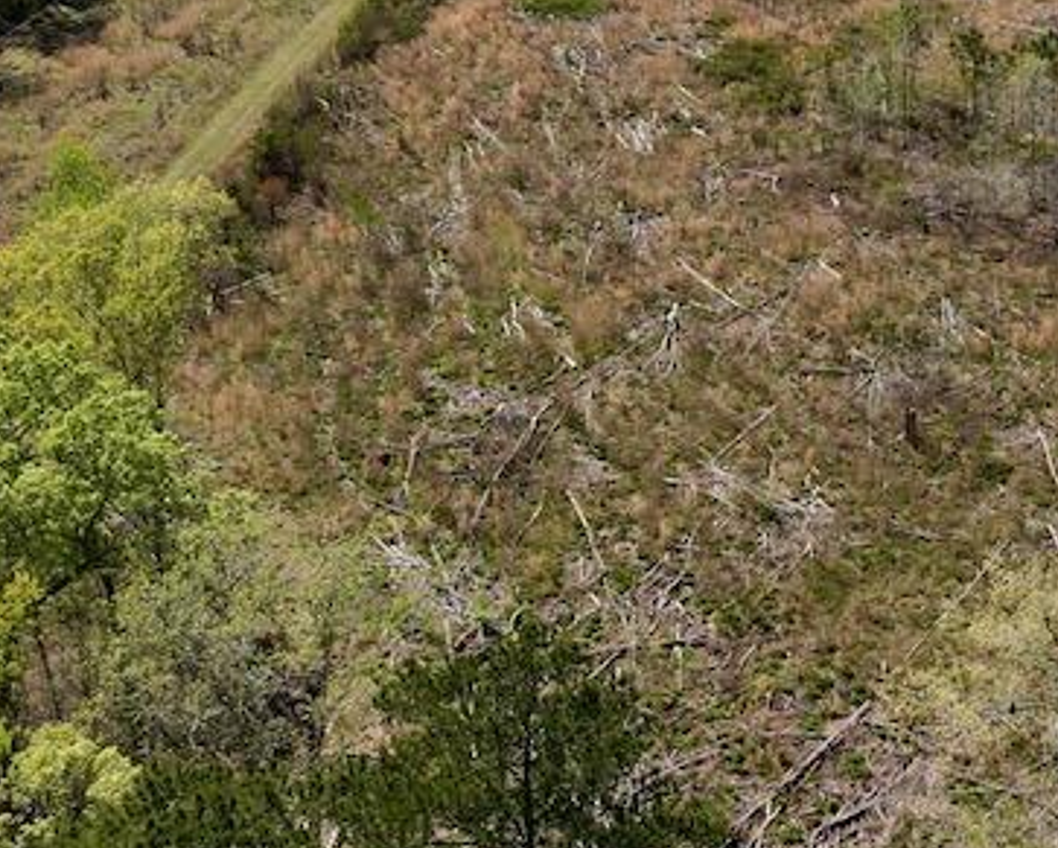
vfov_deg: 23.1
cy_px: 271
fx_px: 2068
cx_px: 851
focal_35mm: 66
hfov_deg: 28.1
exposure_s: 1/1250
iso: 100
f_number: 1.7
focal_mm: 6.72
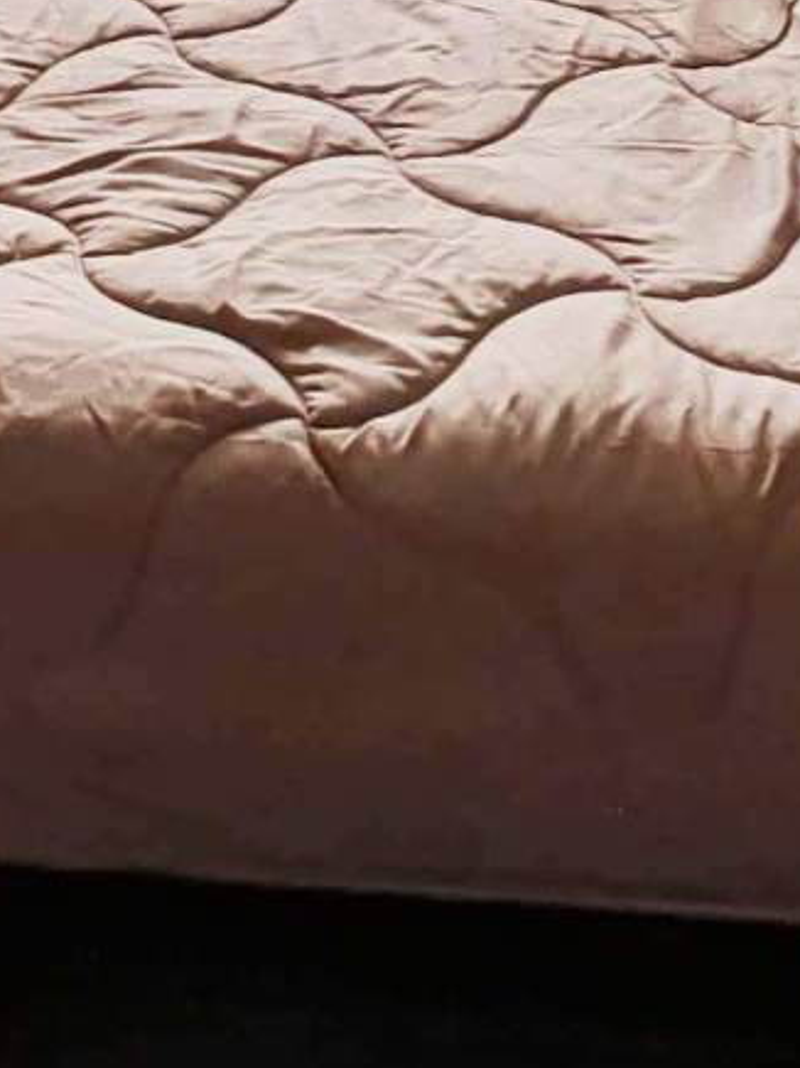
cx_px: -265
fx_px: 4717
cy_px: -842
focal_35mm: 153
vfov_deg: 11.9
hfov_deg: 9.5
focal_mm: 4.32
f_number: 2.4
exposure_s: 1/434
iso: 50
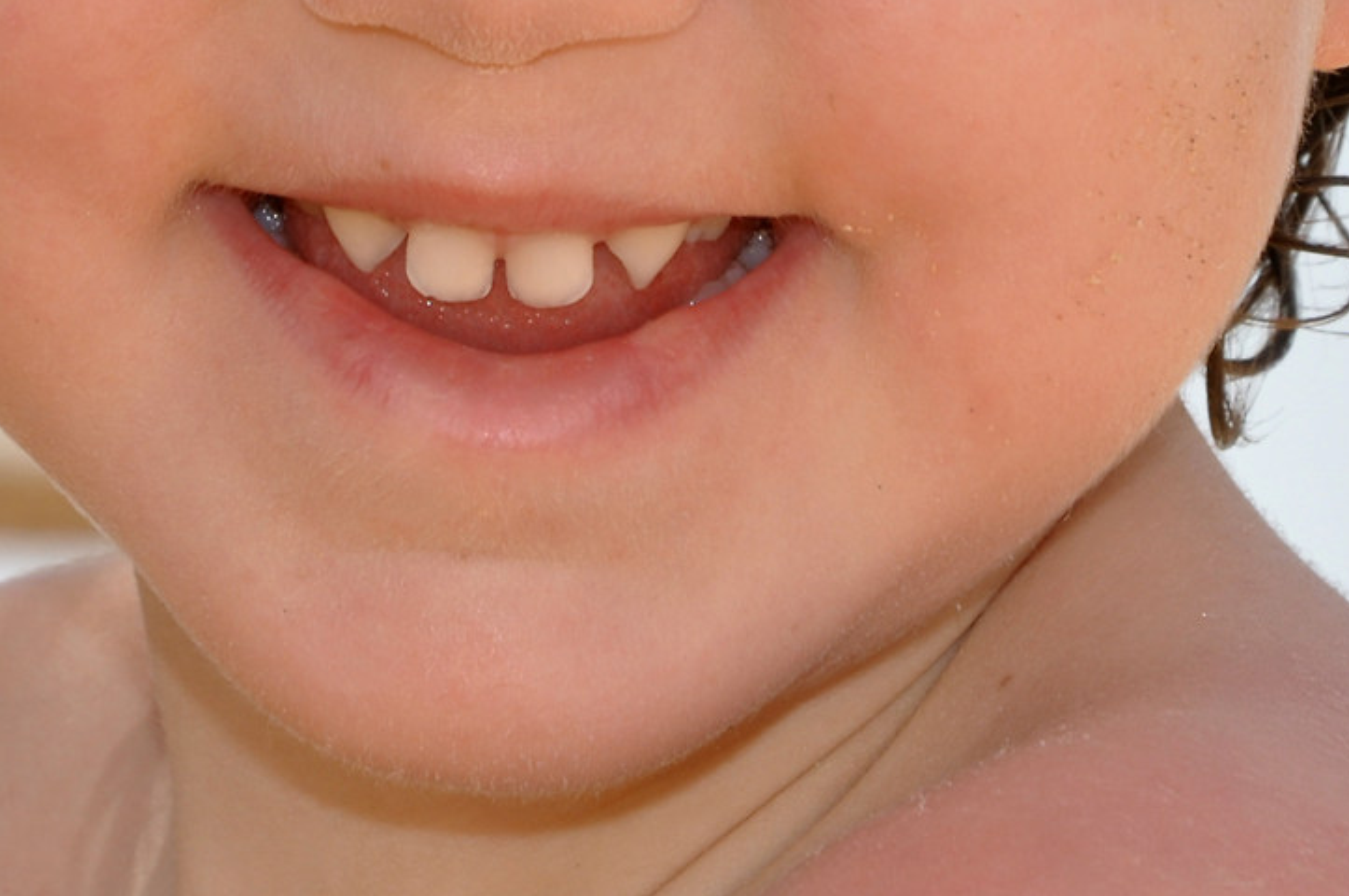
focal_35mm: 374
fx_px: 13983
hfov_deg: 5.5
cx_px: 328
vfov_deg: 3.7
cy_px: -513
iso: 200
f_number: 13
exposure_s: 1/200
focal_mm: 75
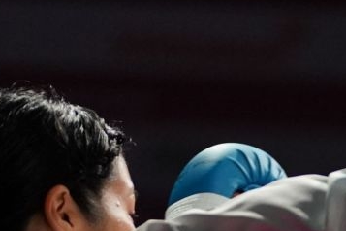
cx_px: 486
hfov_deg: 2.6
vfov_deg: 1.7
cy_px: 522
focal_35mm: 796
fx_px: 7650
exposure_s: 1/1000
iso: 3200
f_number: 2.8
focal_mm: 158
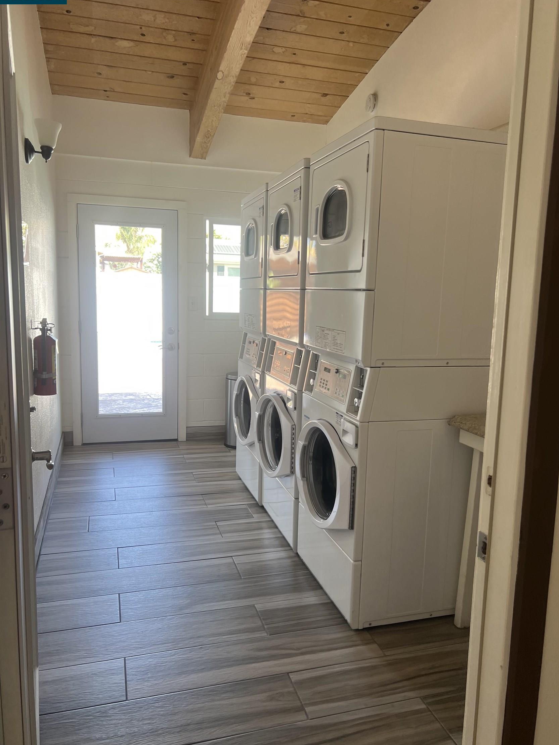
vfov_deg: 65.3
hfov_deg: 51.3
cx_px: 290
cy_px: 374
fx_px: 581
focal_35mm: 27
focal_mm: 5.7
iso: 50
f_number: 1.5
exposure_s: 1/121
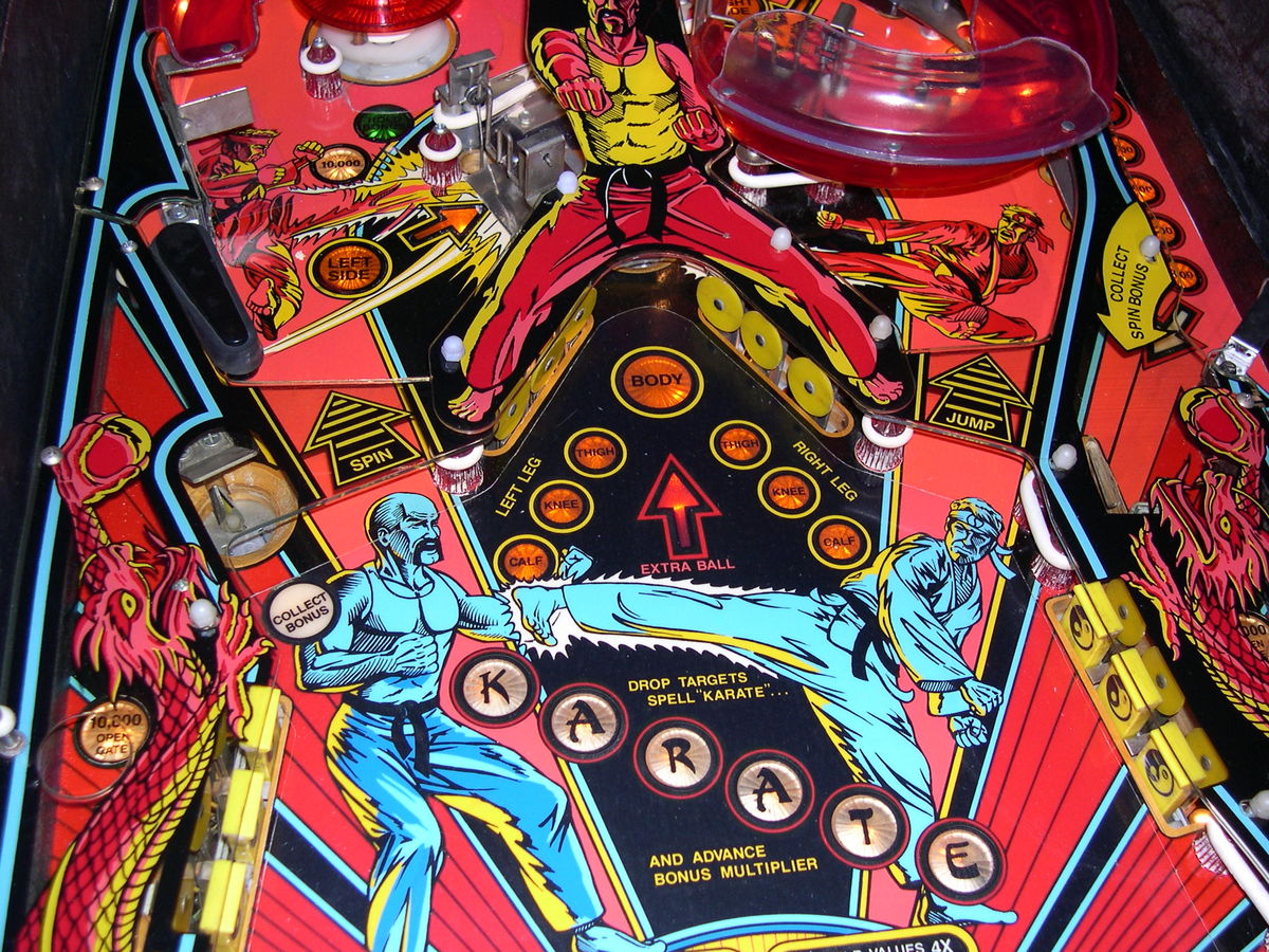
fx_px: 1393
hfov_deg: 49.0
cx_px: 634
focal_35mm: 38
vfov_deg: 37.7
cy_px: 476
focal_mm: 8
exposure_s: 1/60
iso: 100
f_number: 2.8
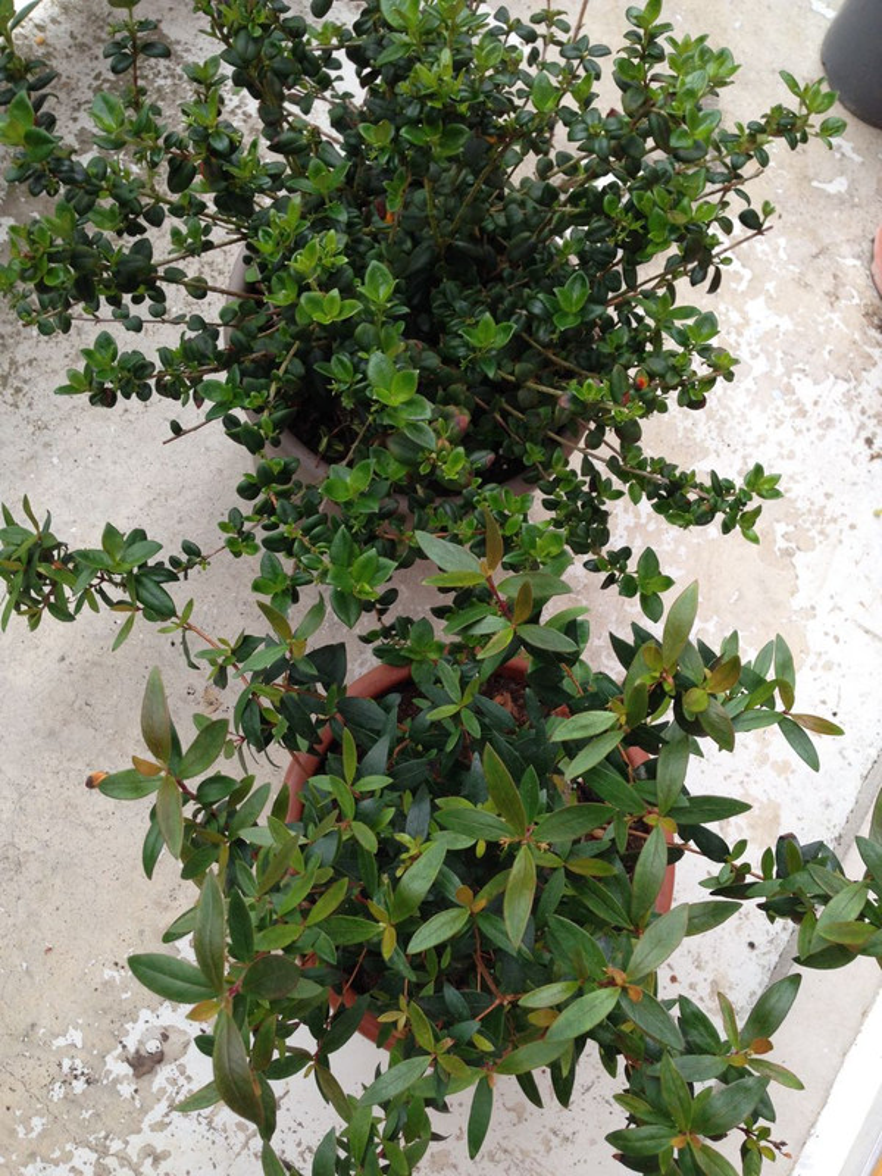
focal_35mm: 33
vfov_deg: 55.4
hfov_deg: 42.9
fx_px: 1121
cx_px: 441
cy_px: 588
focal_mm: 4.12
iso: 80
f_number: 2.4
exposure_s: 1/20
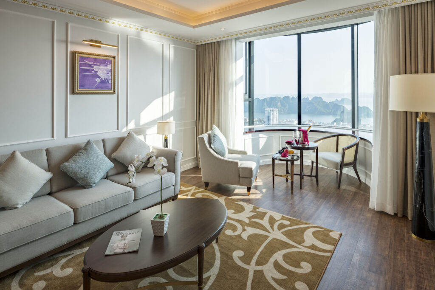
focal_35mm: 19
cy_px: 145
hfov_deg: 86.9
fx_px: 230
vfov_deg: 64.6
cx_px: 218
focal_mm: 19
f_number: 13
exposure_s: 1/400
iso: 100
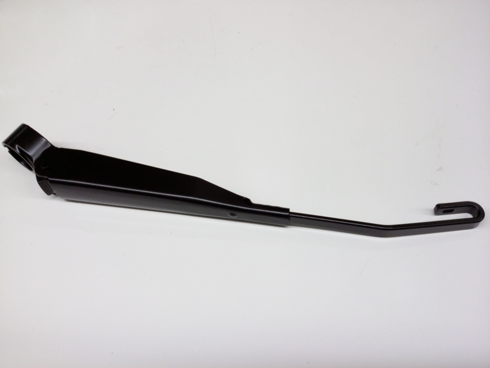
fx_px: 453
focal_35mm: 32
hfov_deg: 56.8
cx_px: 245
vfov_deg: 44.2
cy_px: 184
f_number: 2.4
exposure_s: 1/24
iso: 160
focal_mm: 3.4
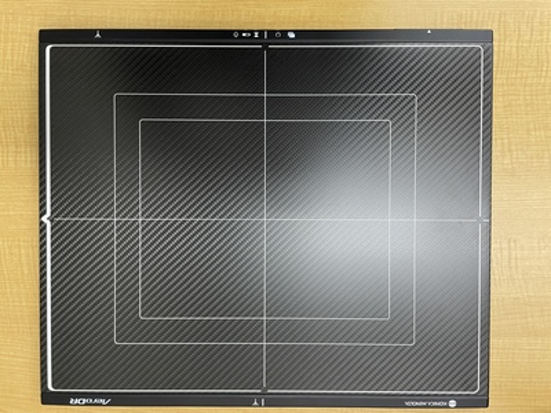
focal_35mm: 26
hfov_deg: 67.3
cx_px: 276
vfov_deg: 53.1
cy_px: 206
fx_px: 414
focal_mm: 4.2
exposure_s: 1/50
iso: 100
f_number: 1.6
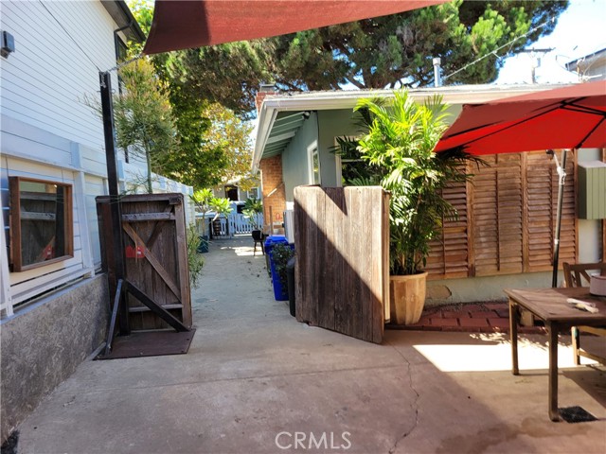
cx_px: 303
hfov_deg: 67.3
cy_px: 227
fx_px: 455
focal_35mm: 26
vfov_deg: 53.1
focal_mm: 5.4
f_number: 1.8
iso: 40
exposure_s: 1/312
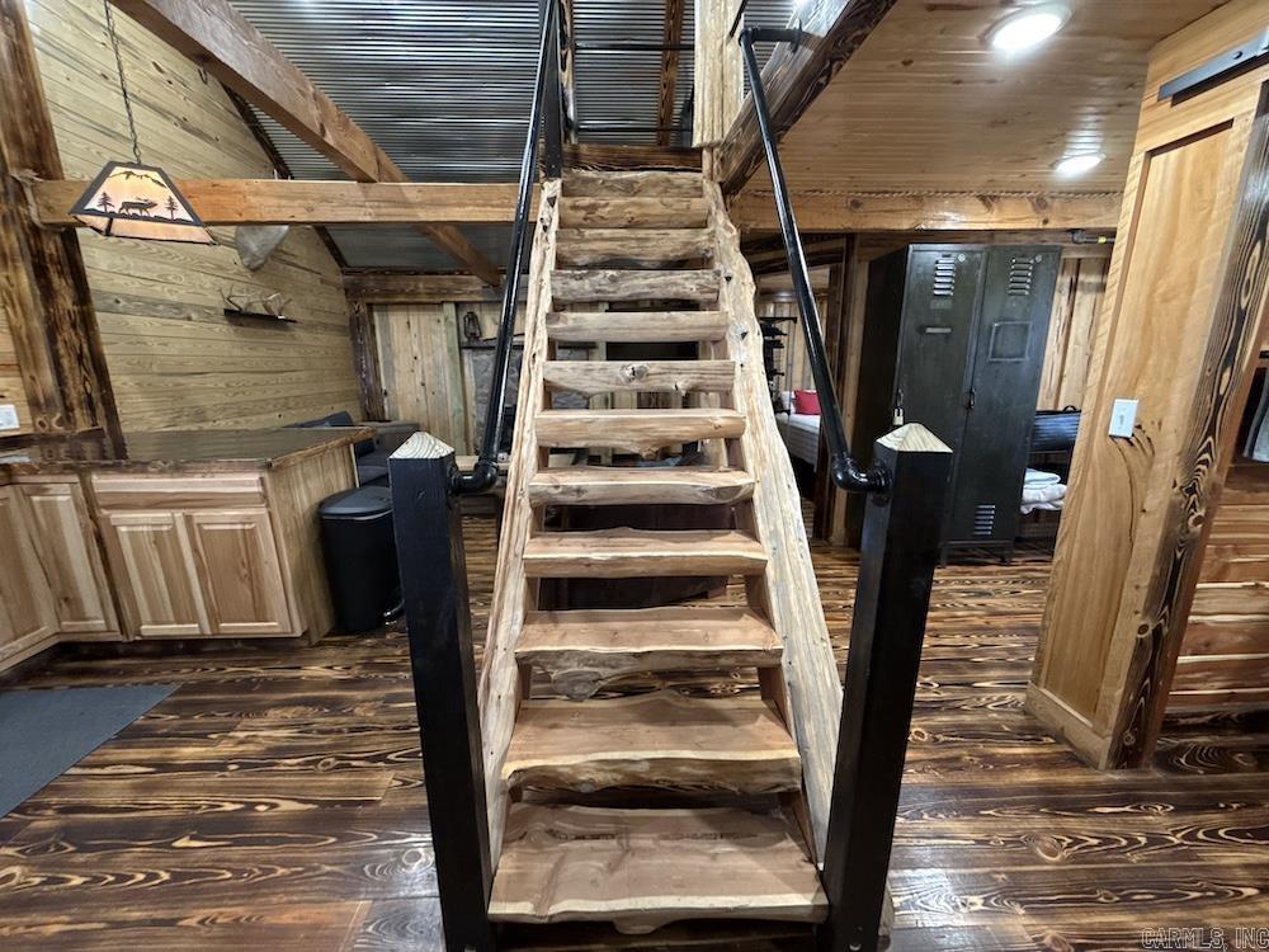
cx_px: 634
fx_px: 513
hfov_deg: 102.1
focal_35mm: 14
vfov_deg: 85.7
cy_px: 476
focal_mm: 2.22
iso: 640
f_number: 2.2
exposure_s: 1/60
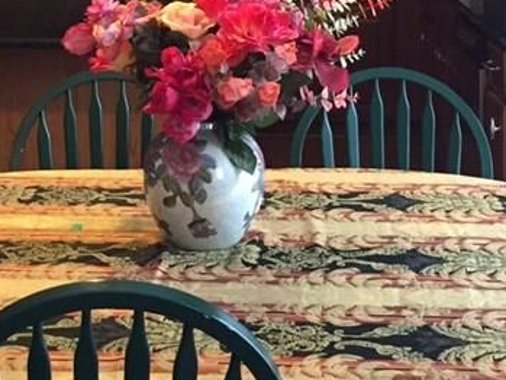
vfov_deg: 16.7
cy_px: -57
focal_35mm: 85
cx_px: 171
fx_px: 1243
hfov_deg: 22.9
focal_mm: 4.15
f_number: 2.2
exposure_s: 1/30
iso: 250
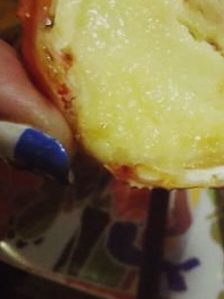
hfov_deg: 19.0
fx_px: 622
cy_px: -47
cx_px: 287
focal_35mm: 72
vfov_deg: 24.8
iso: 1600
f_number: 2.2
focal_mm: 4.73
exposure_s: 1/12
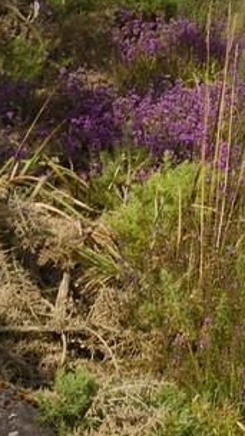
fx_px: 1524
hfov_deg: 8.1
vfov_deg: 14.6
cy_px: -313
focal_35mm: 132
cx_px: 672
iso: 200
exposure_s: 1/160
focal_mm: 24
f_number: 18
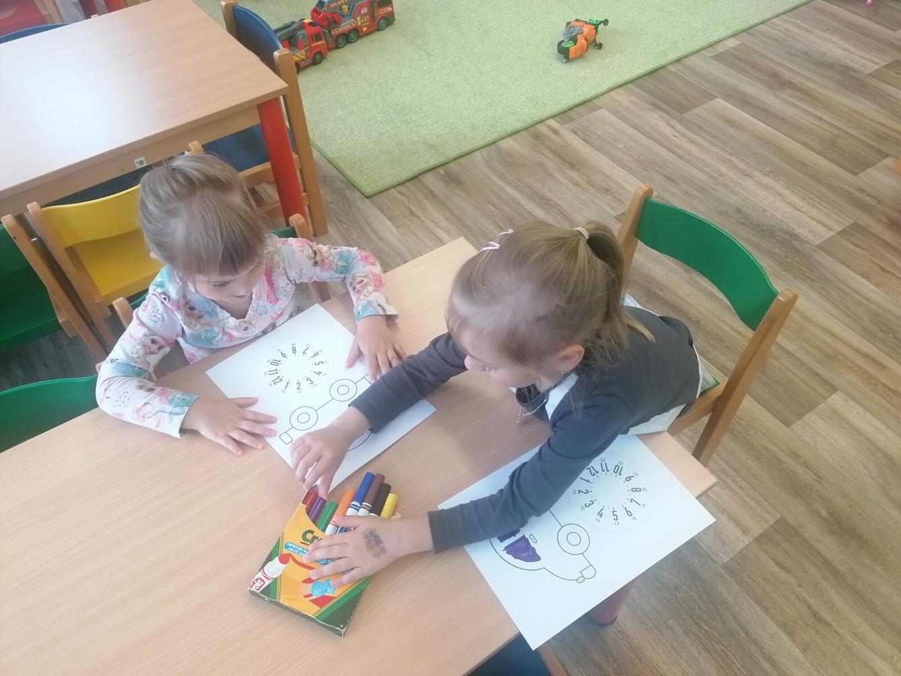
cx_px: 450
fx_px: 703
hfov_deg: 65.3
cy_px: 338
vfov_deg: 51.4
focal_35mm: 27
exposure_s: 1/50
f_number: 1.8
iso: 160
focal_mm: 4.75
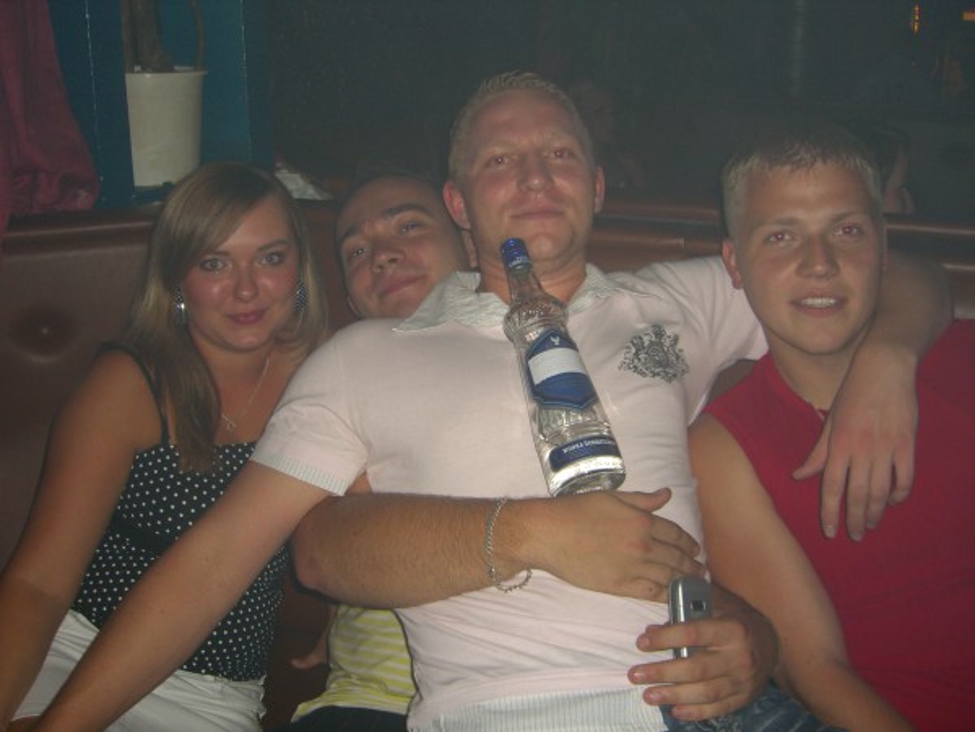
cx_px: 488
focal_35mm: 38
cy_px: 366
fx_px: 1070
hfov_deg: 49.0
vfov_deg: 37.7
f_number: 2.8
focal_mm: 7.9
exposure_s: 1/60
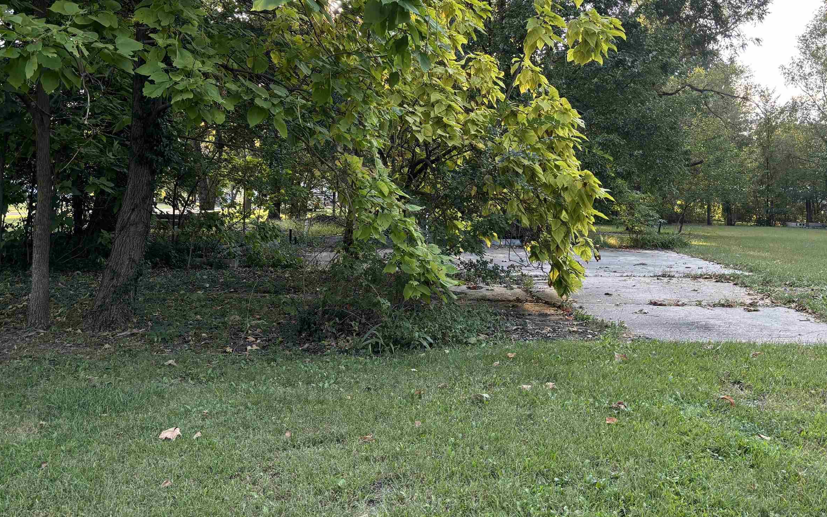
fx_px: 811
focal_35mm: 36
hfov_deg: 54.0
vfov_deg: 34.7
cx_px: 421
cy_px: 141
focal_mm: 5.96
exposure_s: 1/169
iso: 64
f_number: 1.6
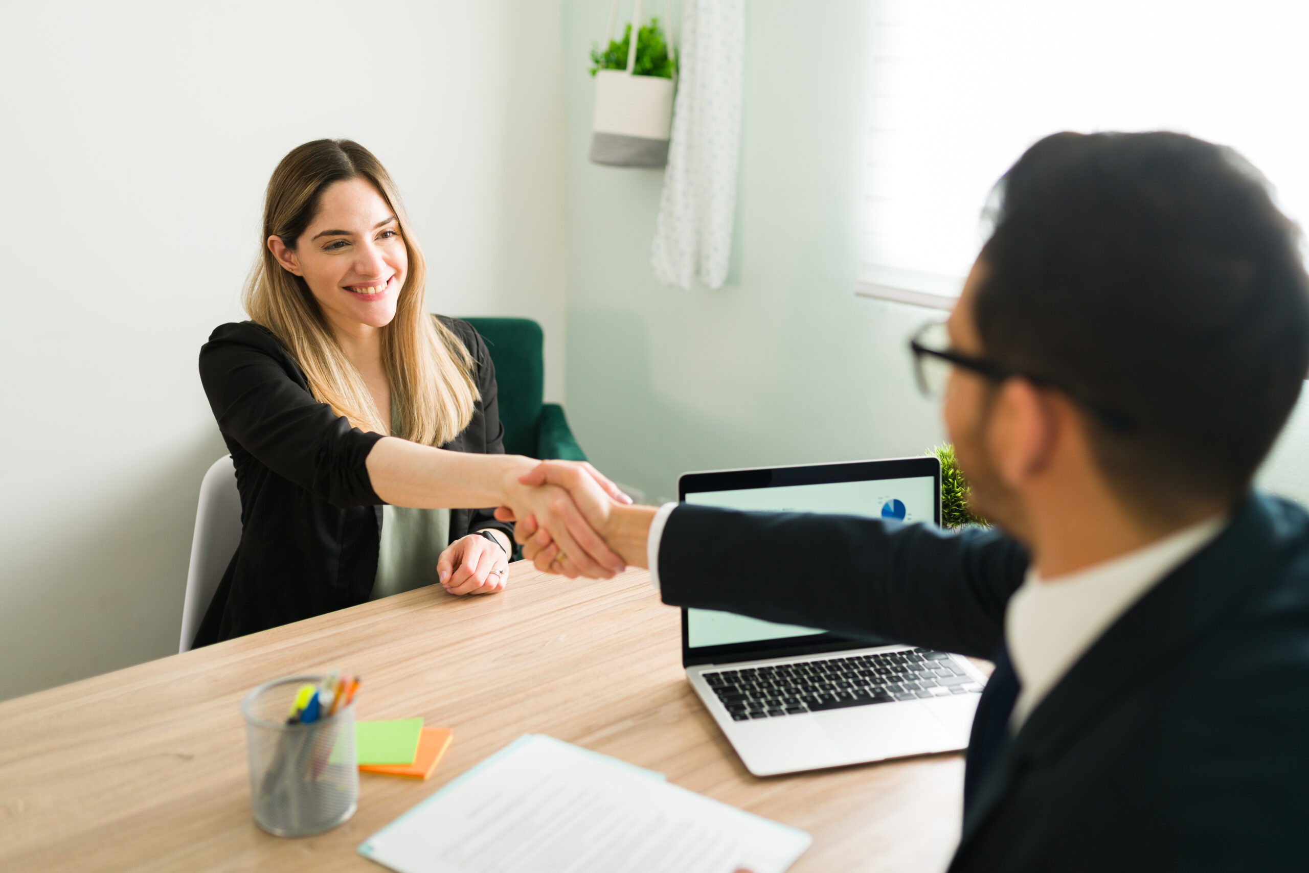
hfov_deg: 54.4
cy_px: 436
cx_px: 654
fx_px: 1273
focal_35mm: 35
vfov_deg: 37.9
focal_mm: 35
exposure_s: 1/160
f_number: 1.8
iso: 250
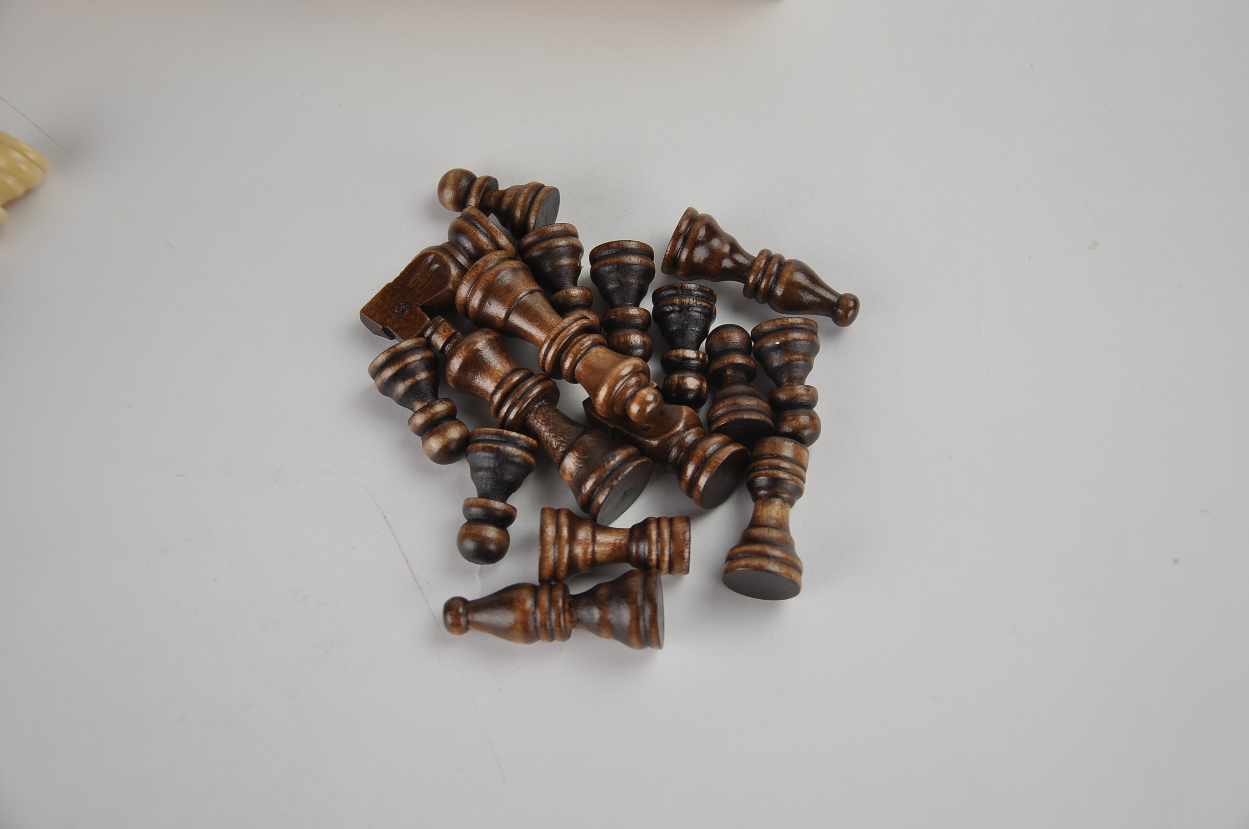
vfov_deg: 28.0
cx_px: 624
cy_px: 414
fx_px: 1663
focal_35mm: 48
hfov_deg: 41.2
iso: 200
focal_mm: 32
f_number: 4.5
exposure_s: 1/80
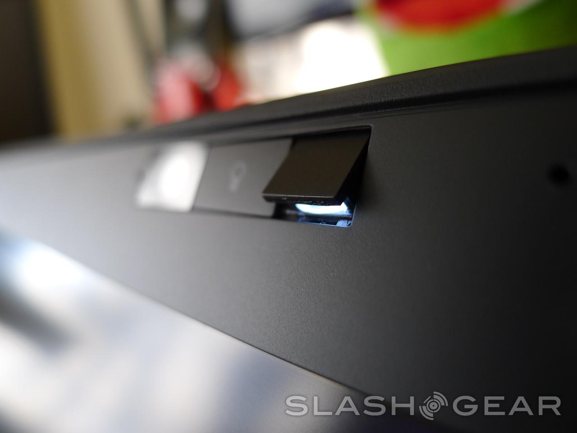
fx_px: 400
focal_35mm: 24
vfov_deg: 56.8
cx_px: 288
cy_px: 216
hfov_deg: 71.6
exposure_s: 1/60
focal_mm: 5.1
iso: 100
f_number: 2
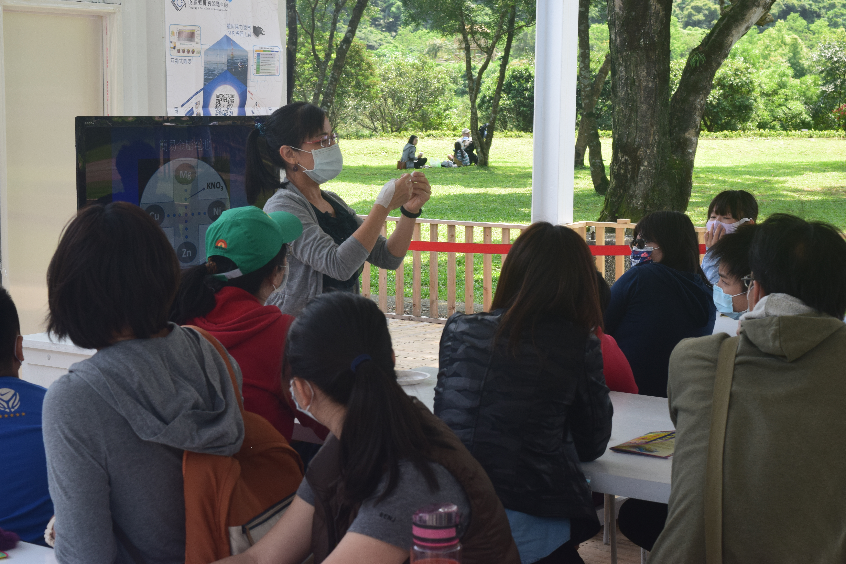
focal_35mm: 69
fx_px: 1621
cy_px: 282
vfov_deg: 19.7
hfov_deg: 29.2
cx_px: 423
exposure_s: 1/160
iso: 400
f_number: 10
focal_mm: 46
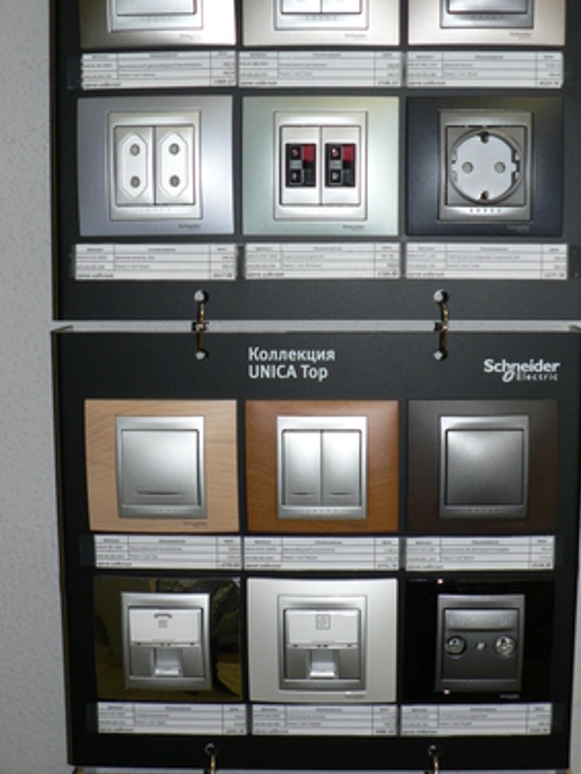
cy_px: 324
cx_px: 333
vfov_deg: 43.7
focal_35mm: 43
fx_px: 962
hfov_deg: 33.6
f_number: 2.8
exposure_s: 1/60
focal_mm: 6
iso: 100
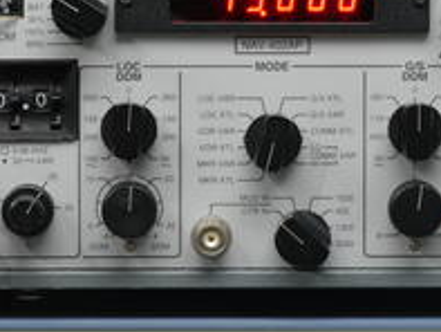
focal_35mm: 313
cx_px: 262
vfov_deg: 4.8
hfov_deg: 6.3
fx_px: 3990
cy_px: 159
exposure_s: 1/3.2
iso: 400
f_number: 9
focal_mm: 77
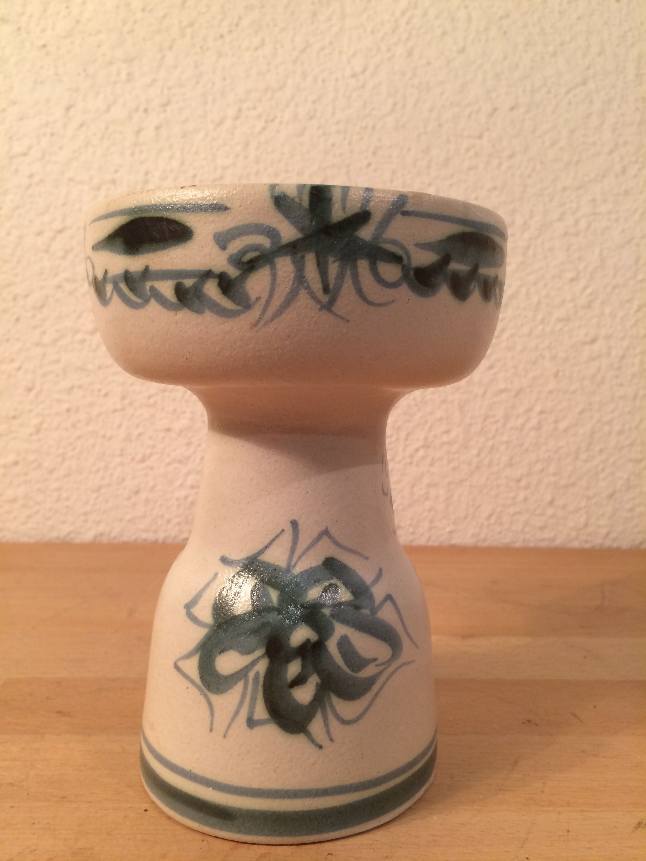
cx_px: 323
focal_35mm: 29
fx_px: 722
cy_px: 430
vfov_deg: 61.7
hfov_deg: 48.2
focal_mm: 4.15
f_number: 2.2
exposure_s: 1/33
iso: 64
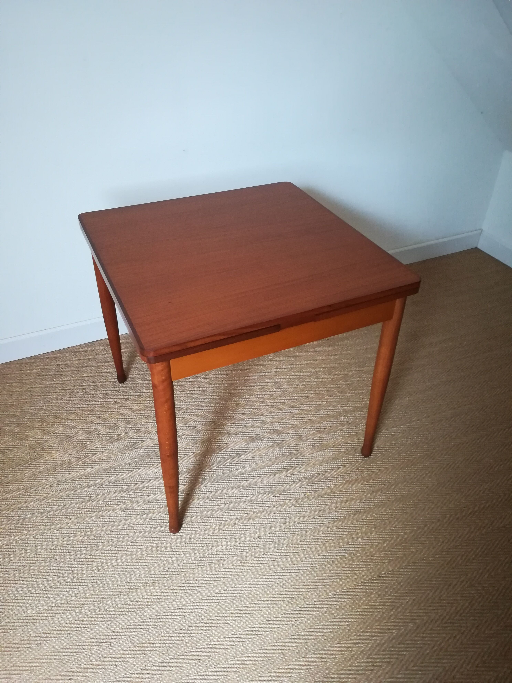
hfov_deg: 53.1
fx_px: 513
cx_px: 256
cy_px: 342
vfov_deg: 67.3
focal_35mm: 26
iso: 640
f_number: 2.2
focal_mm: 3.83
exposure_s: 1/14.3
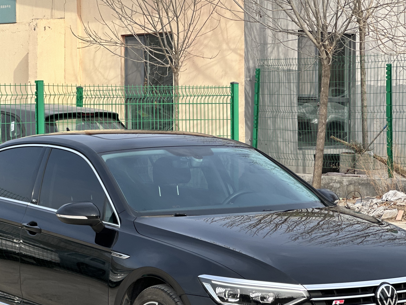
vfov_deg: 13.7
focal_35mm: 108
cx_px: 187
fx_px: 1267
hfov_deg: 18.2
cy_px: 201
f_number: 2.8
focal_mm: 9
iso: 32
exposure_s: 1/364
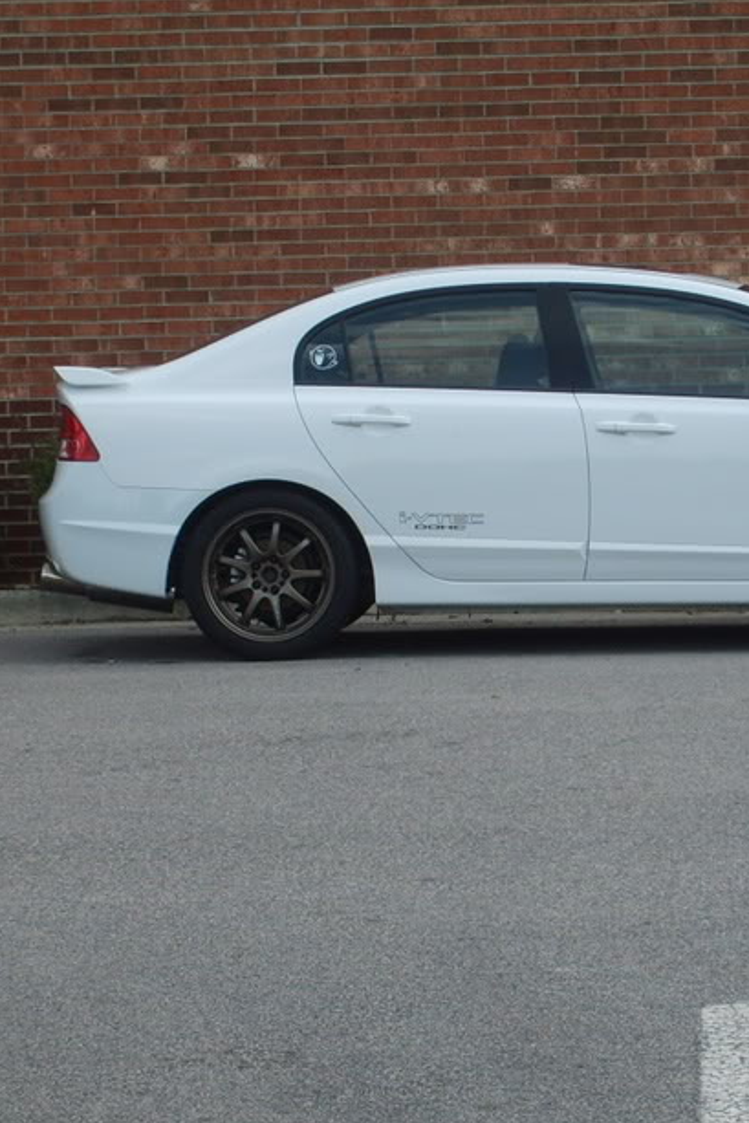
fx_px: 3899
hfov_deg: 10.9
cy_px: 643
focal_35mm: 125
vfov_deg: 16.4
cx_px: 668
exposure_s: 1/500
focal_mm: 12
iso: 50
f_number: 3.9
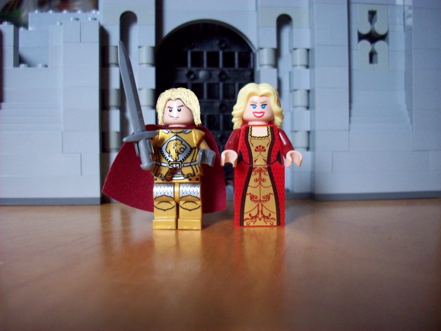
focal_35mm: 37
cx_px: 220
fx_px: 471
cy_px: 166
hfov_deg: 50.1
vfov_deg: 38.7
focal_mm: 6.2
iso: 200
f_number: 2.8
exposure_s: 1/8
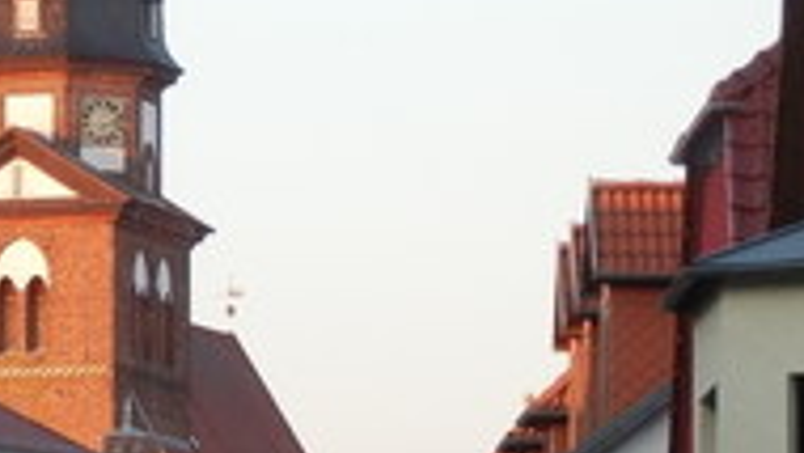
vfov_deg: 4.0
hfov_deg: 7.1
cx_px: -8
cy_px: 404
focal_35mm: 301
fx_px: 6419
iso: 250
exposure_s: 1/125
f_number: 4.9
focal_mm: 17.3
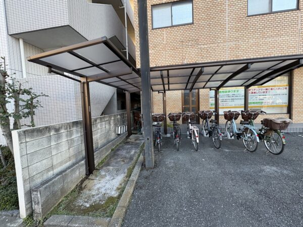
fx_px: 123
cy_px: 114
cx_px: 152
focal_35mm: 14
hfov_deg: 102.1
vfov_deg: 85.7
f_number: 2.2
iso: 80
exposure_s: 1/99
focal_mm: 2.22
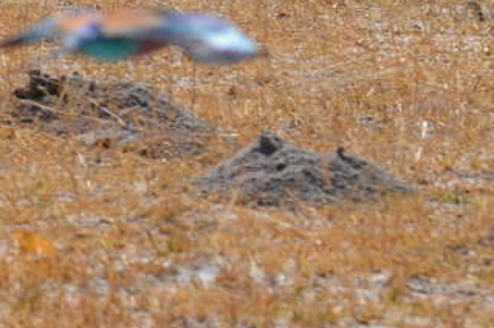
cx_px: -3
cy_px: 79
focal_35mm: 1022
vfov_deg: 1.3
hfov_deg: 2.0
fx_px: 14010
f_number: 7.1
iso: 200
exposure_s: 1/800
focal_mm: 170
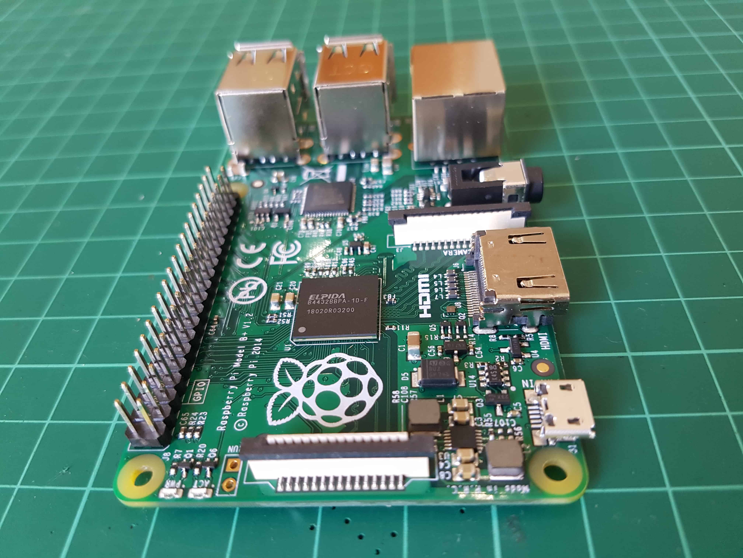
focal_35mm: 26
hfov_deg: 67.3
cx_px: 372
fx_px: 558
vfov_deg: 53.1
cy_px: 279
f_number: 1.7
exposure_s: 1/50
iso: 200
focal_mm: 4.2
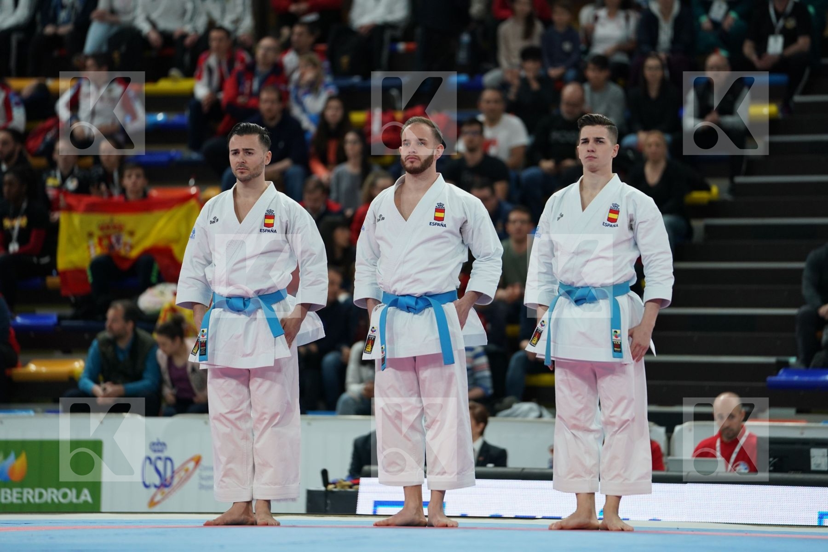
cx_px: 414
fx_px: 4600
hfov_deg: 10.3
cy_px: 276
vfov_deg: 6.9
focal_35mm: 200
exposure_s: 1/500
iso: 1000
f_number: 2.8
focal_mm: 200
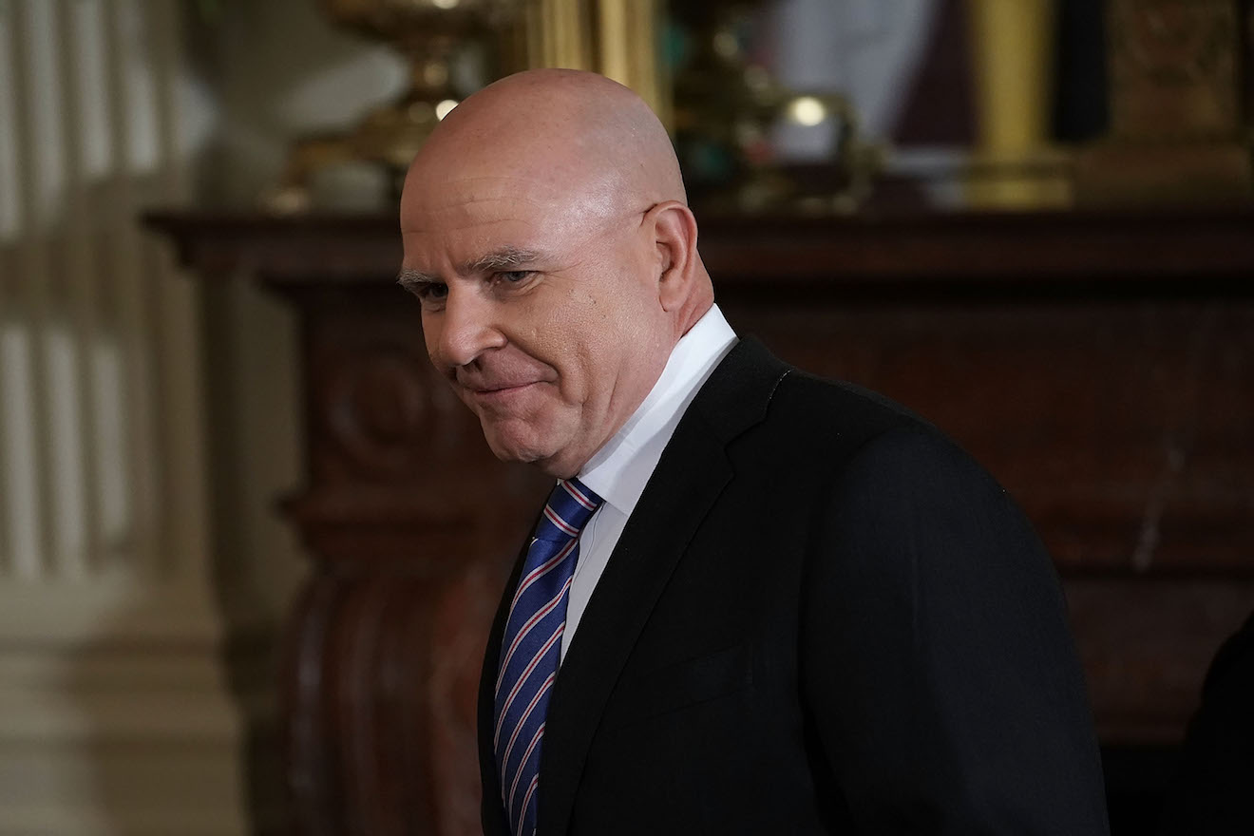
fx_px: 9927
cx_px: 627
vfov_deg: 4.8
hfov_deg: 7.2
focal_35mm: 285
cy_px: 418
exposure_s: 1/500
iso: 3200
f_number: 5.6
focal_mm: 285
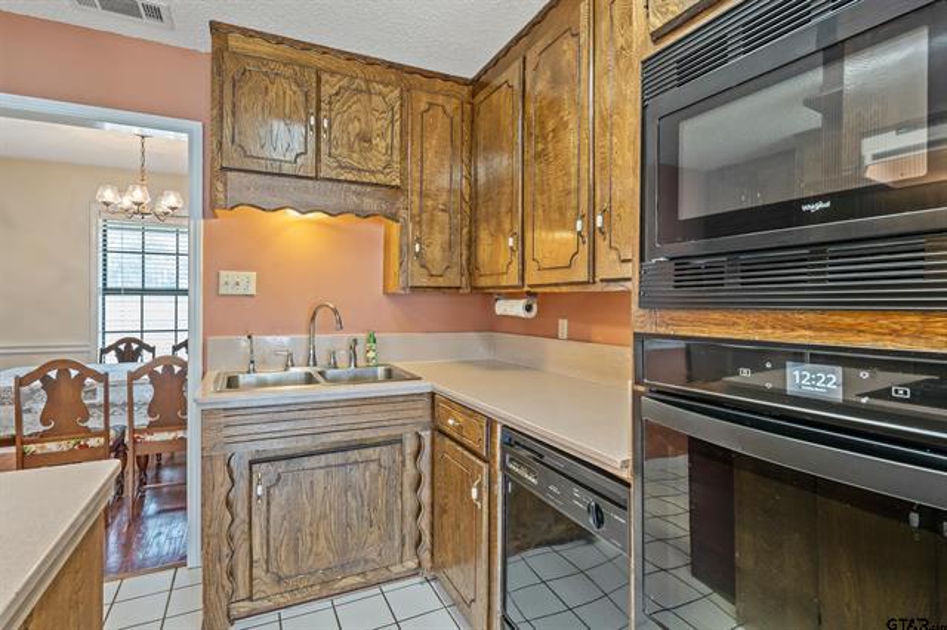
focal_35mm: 18
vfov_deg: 67.3
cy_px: 315
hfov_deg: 90.0
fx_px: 473
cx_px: 474
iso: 800
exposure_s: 1/4
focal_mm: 18
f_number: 8
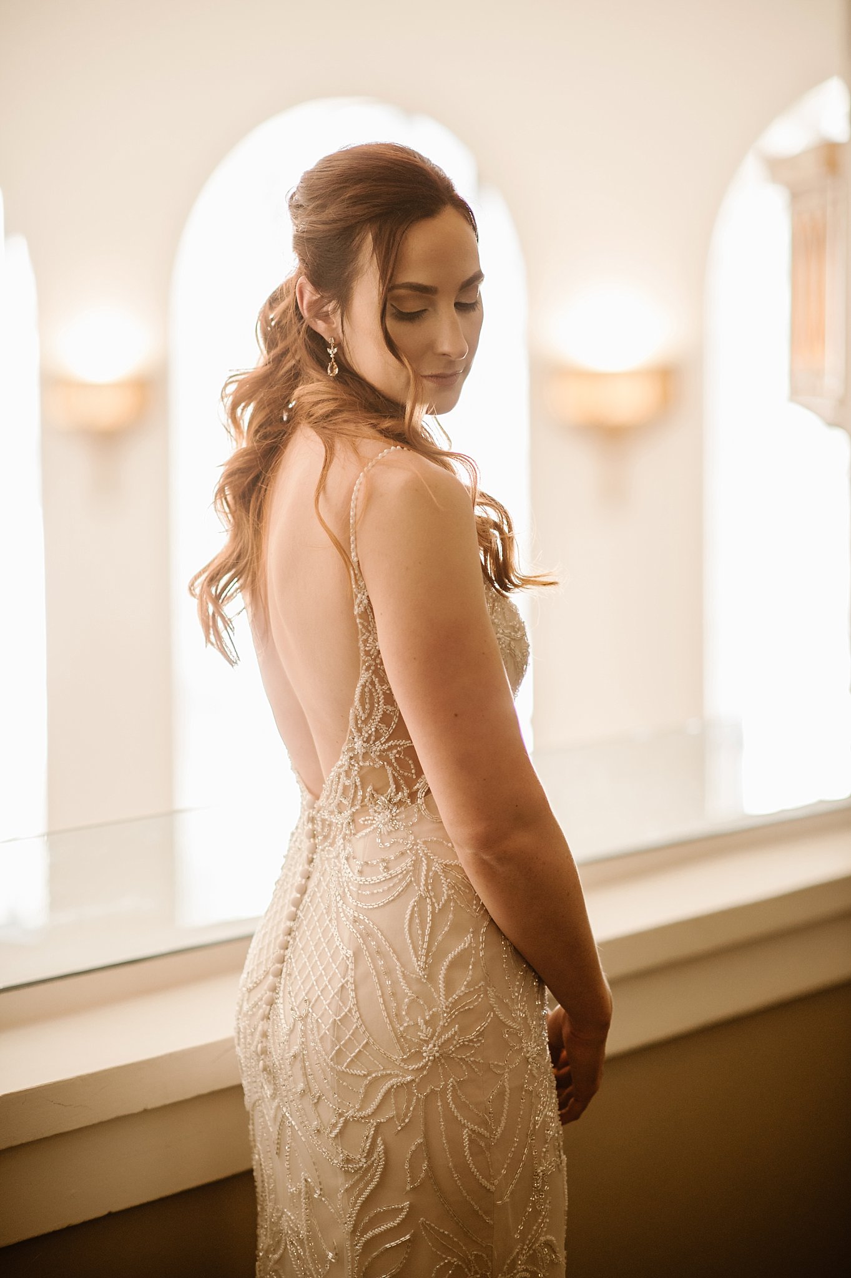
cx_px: 426
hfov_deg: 16.1
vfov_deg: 23.9
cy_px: 639
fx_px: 3017
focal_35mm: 85
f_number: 1.8
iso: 640
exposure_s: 1/250
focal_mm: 85
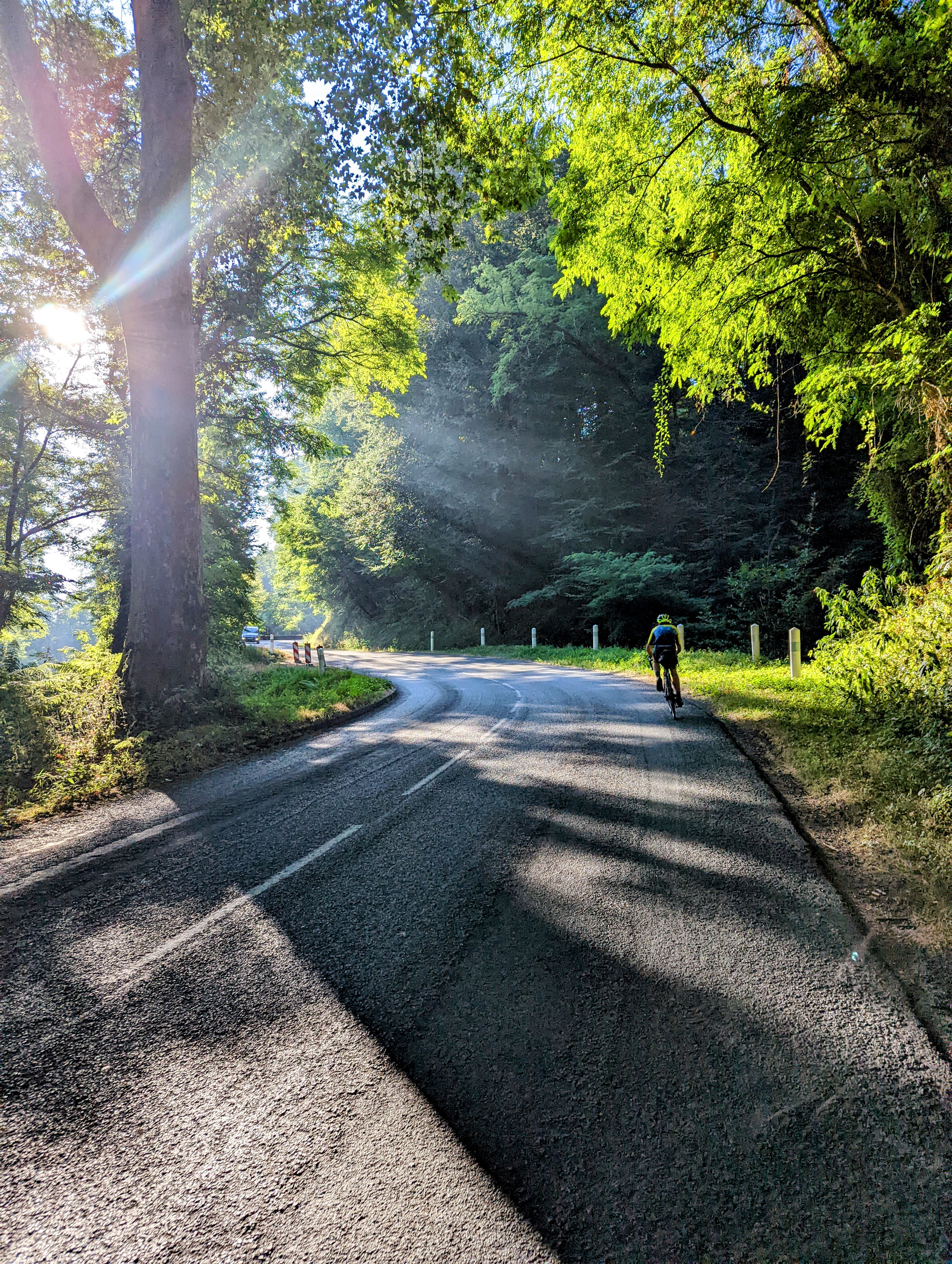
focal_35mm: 24
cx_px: 476
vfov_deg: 71.5
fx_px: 878
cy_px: 632
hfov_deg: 56.9
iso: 46
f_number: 1.85
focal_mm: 6.81
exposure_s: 1/891
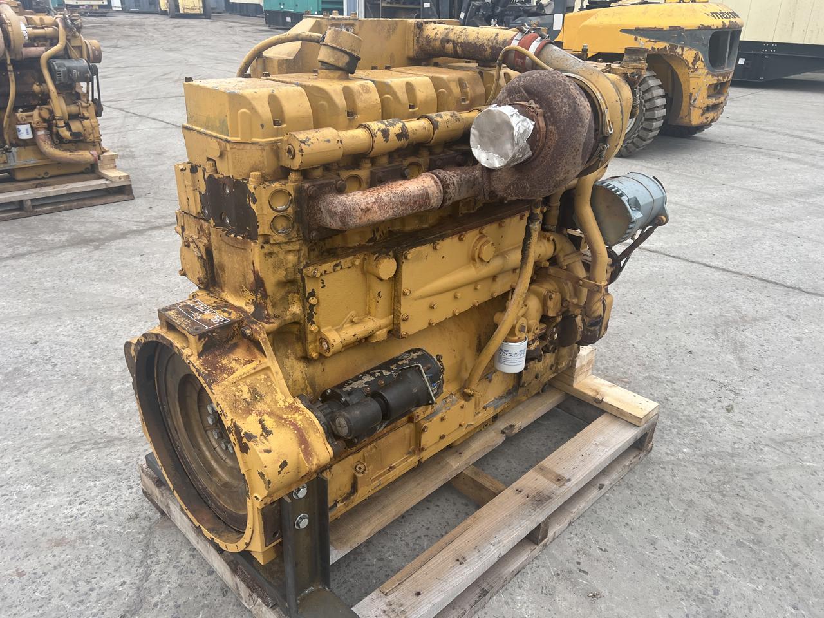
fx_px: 619
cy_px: 309
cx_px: 412
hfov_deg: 67.3
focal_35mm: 26
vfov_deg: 53.1
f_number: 1.5
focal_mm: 5.7
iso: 50
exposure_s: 1/1252
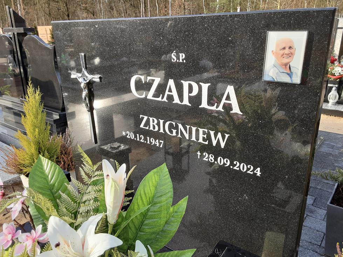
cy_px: 128
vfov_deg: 49.7
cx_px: 172
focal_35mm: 28
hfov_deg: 63.5
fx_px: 277
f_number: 1.9
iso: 40
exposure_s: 1/241
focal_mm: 2.9
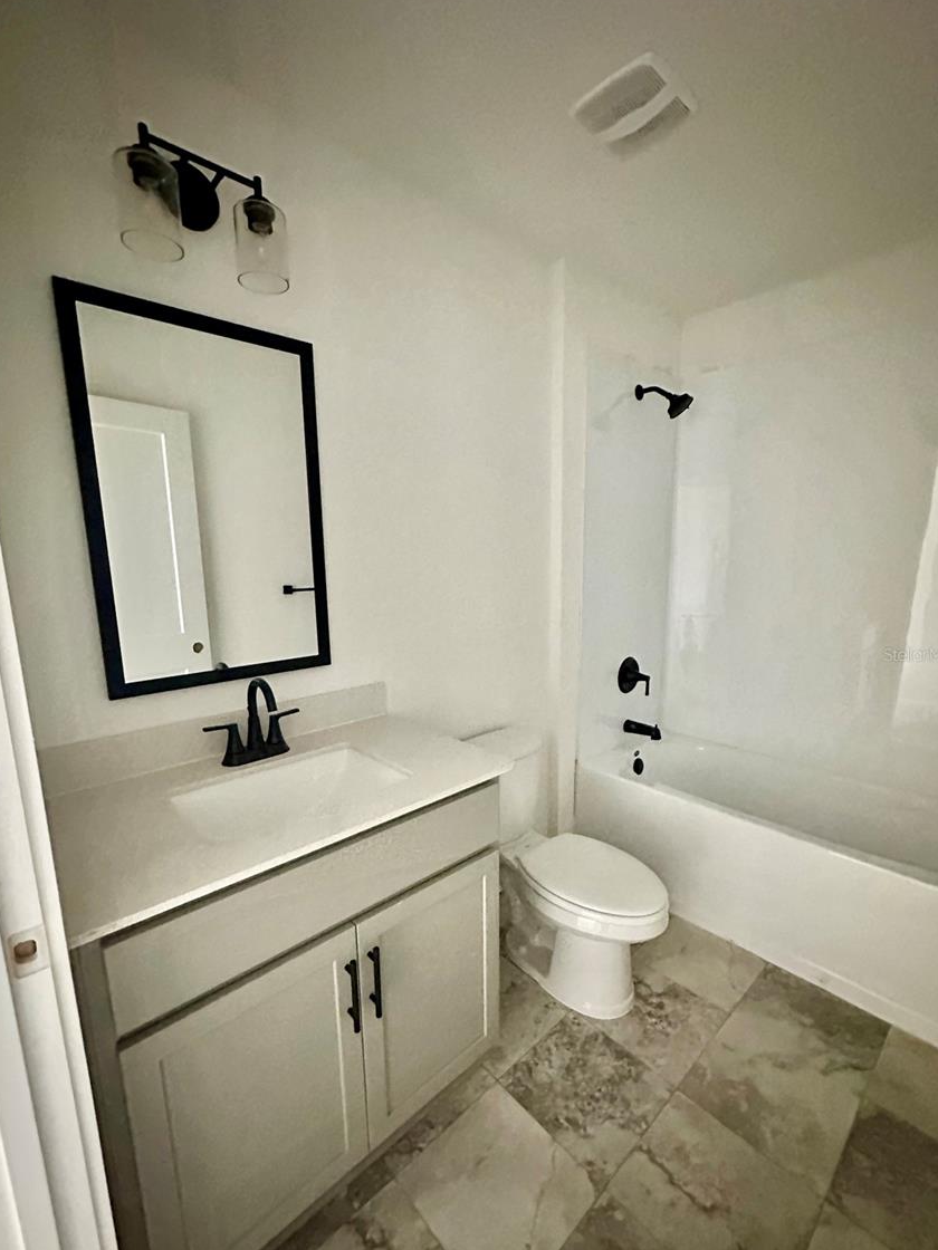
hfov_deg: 81.7
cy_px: 654
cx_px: 460
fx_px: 542
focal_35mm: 15
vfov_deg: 98.1
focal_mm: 2.22
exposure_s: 1/41
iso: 1250
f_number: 2.2
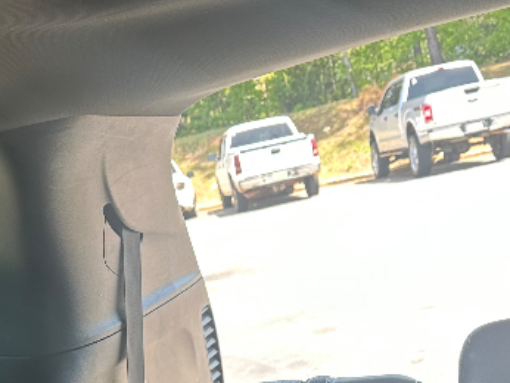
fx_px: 1047
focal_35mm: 71
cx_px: 237
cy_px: 561
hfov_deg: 27.4
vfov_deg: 18.5
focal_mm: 6.86
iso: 64
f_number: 1.78
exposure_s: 1/131
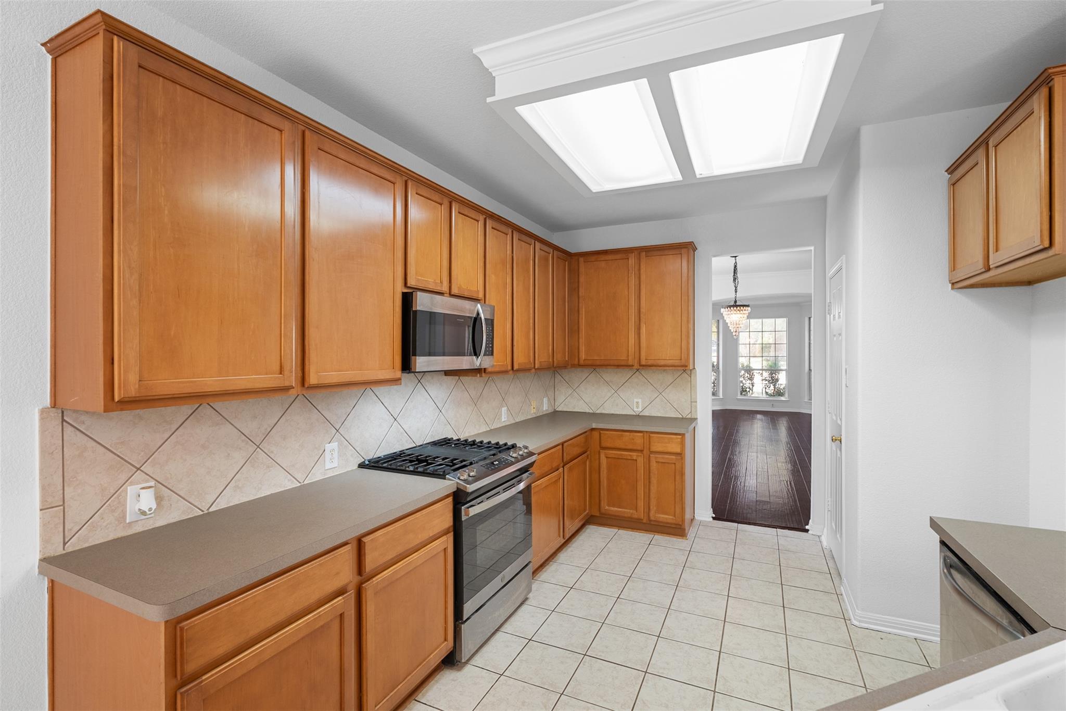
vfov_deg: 73.7
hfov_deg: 96.7
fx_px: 474
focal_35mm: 16
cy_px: 356
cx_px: 533
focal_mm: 16
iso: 800
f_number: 8
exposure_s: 1/5
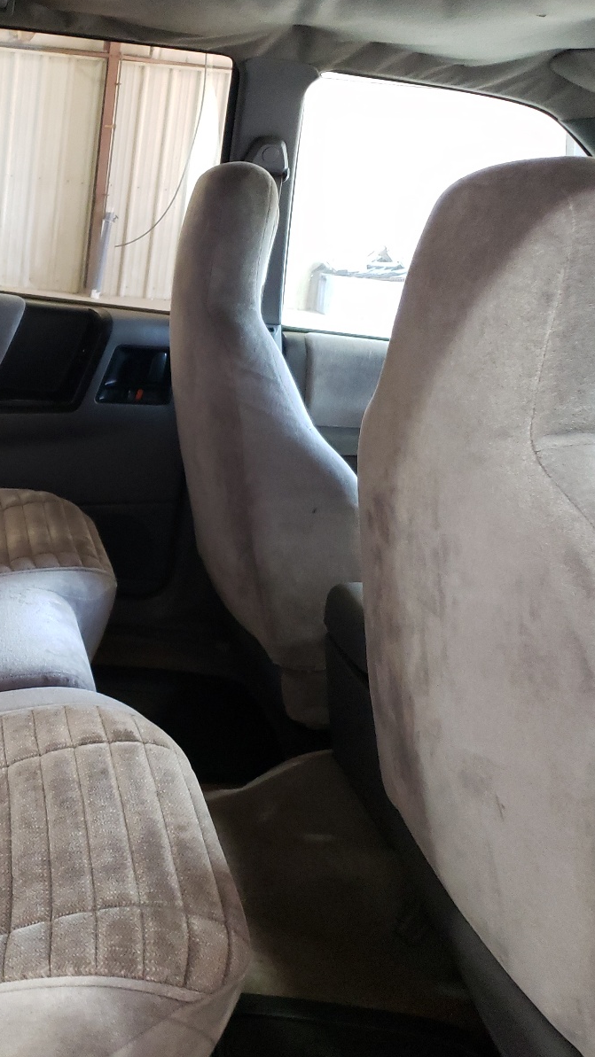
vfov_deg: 52.8
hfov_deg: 29.6
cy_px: 527
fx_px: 1066
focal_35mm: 38
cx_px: 32
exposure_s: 1/60.2
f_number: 1.5
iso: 338
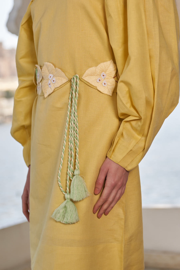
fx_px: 570
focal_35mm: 76
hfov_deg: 17.9
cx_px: 90
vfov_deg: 26.7
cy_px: 135
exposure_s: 1/800
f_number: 2.8
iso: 64
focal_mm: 51
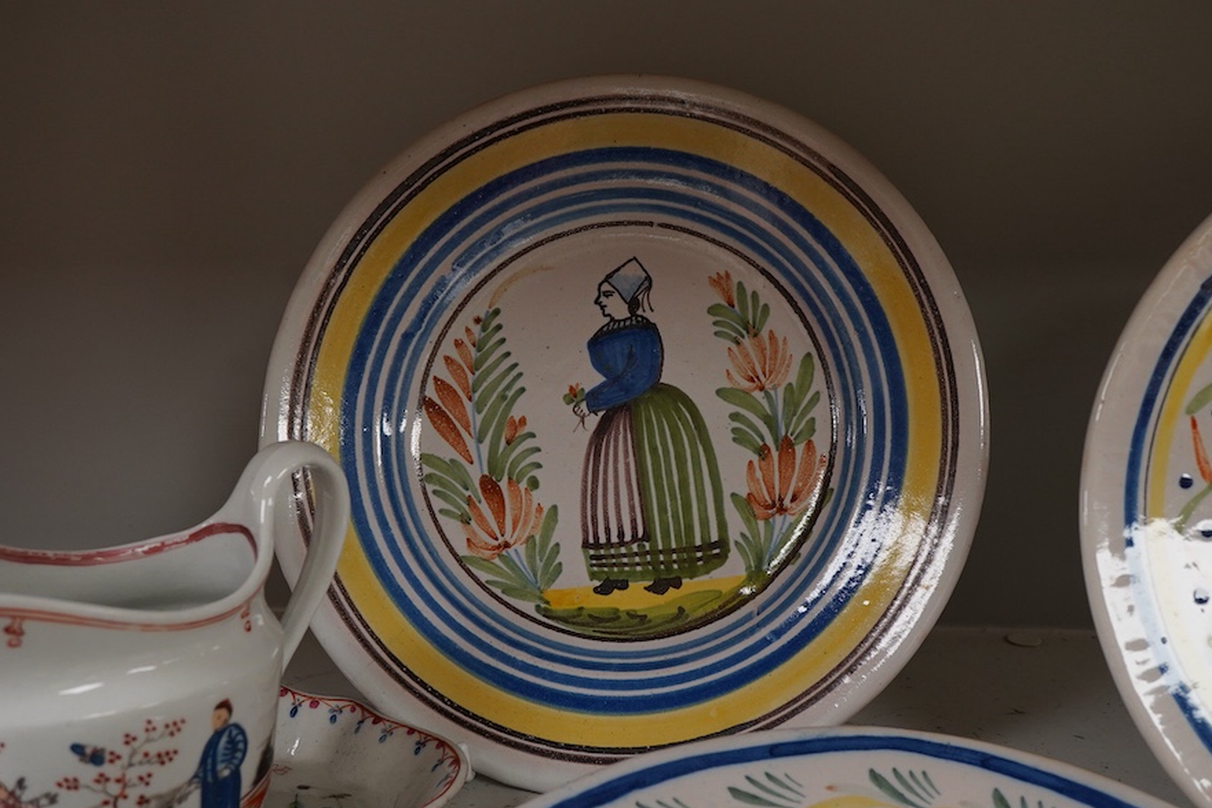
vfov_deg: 29.3
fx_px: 1549
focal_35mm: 46
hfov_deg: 42.7
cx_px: 600
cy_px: 407
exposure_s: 1/125
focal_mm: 30
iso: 1250
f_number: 10
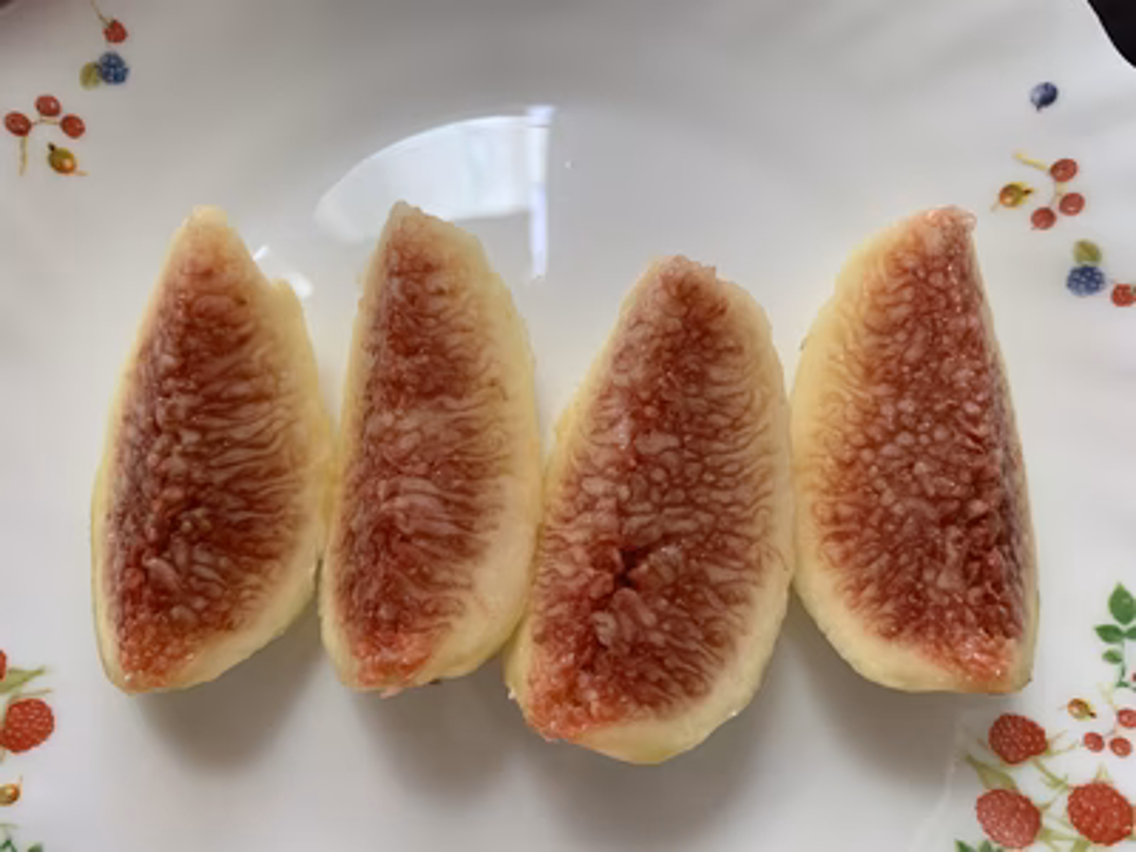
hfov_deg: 67.3
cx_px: 568
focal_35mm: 26
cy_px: 426
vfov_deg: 53.1
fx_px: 853
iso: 100
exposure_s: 1/101
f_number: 1.8
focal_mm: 4.25
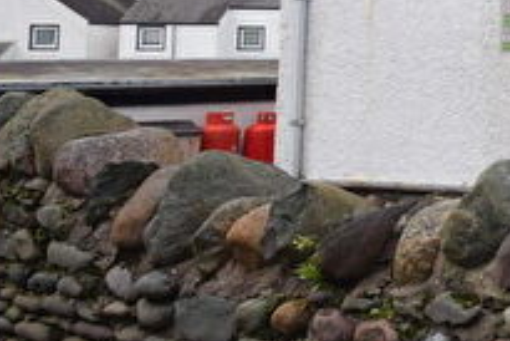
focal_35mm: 59
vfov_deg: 22.3
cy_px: 4
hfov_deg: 24.7
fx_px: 834
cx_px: 796
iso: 280
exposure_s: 1/250
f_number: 8
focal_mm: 11.5
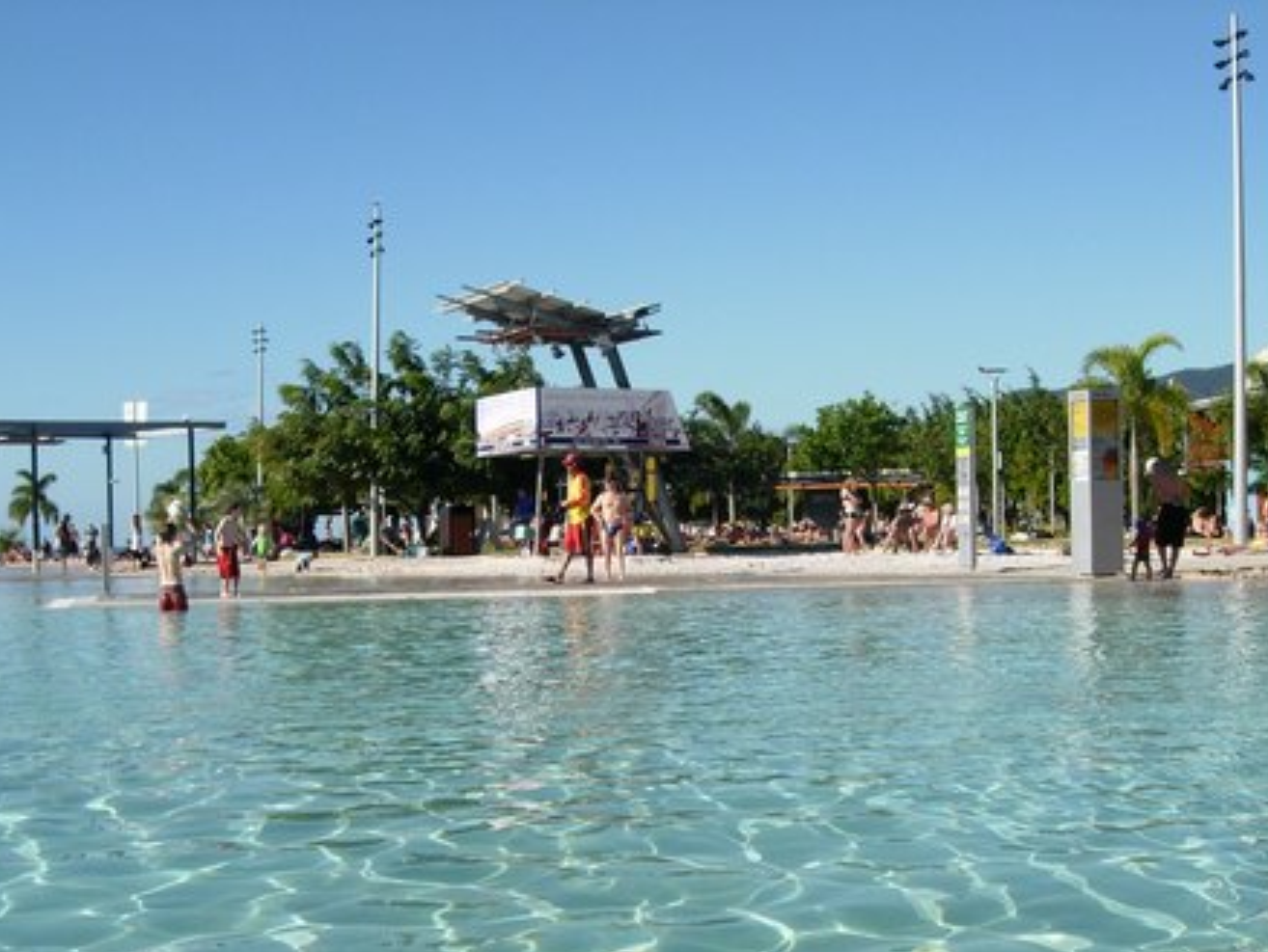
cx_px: 622
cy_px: 648
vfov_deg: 27.9
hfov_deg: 36.8
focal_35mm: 52
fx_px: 1906
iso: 79
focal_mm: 7.8
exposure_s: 1/836
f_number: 4.8
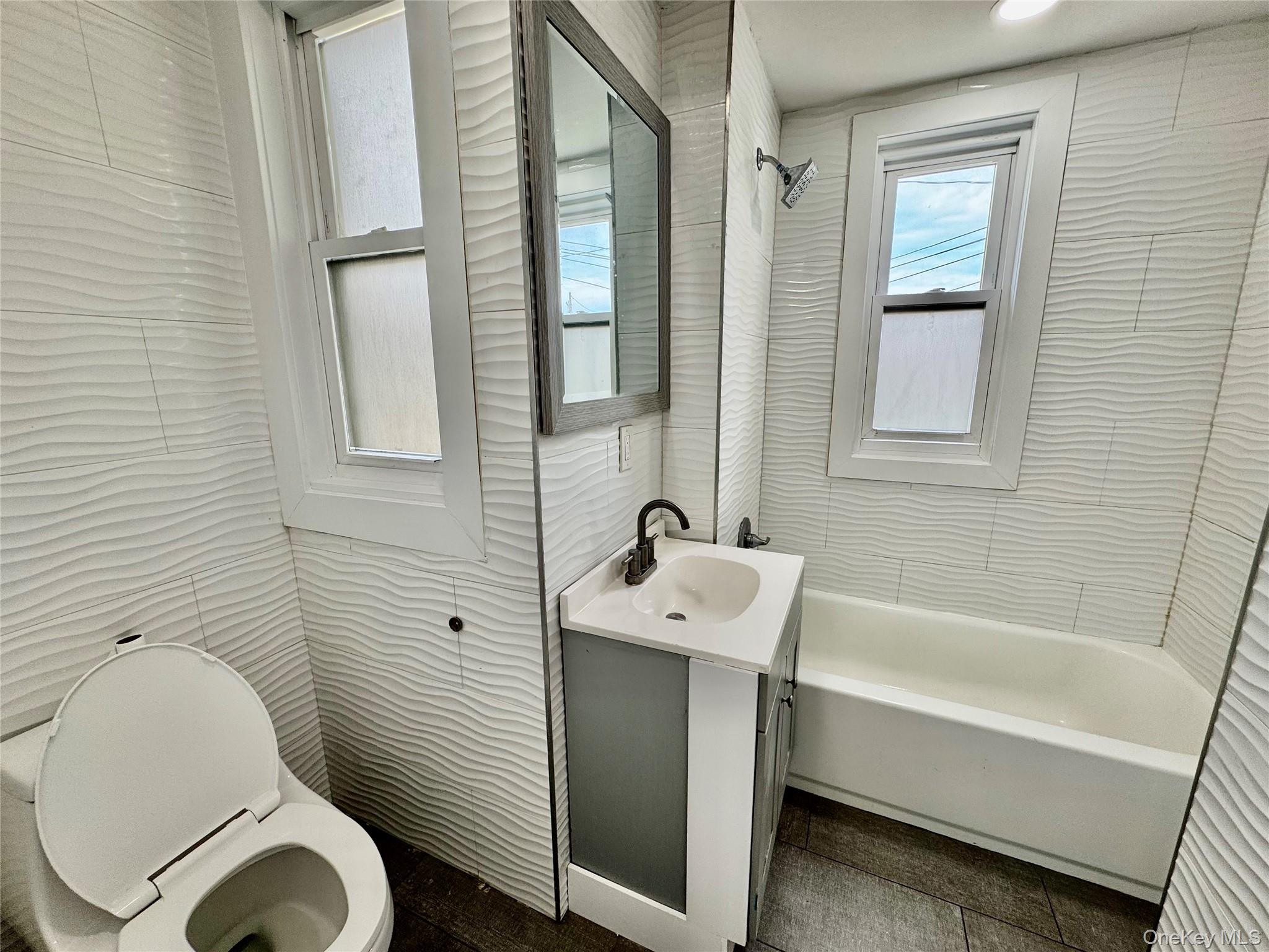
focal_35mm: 14
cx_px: 634
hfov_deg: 102.1
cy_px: 476
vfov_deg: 85.7
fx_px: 513
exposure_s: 1/120
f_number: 2.2
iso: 50
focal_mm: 2.22
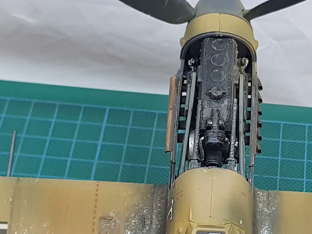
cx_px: 224
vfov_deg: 23.7
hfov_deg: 31.3
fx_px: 550
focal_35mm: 61
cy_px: 181
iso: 160
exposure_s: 1/50
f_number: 1.7
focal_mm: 4.2
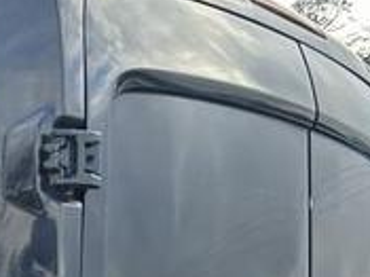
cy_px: 575
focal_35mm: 133
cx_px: -332
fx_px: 1421
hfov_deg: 13.1
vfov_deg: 10.2
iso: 50
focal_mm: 5.7
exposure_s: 1/254
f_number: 1.5
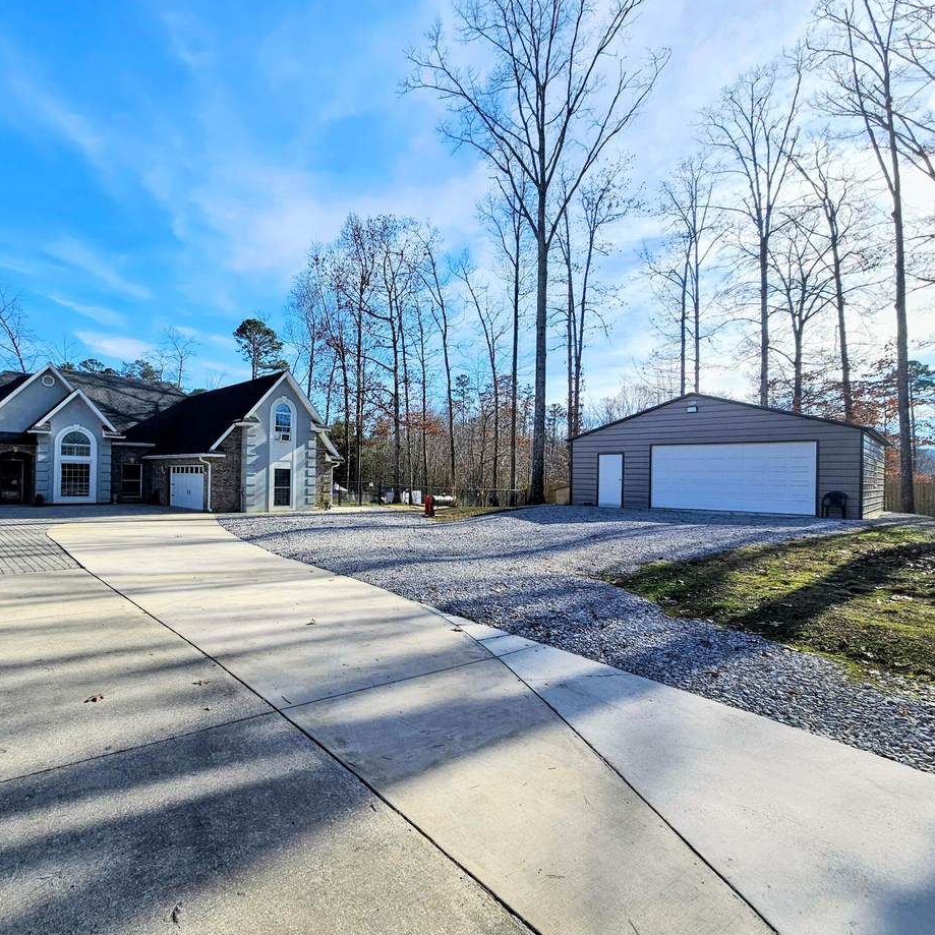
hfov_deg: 85.9
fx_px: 489
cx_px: 355
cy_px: 469
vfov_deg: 87.4
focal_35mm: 16
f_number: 2.2
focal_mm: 2.2
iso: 50
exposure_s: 1/1542
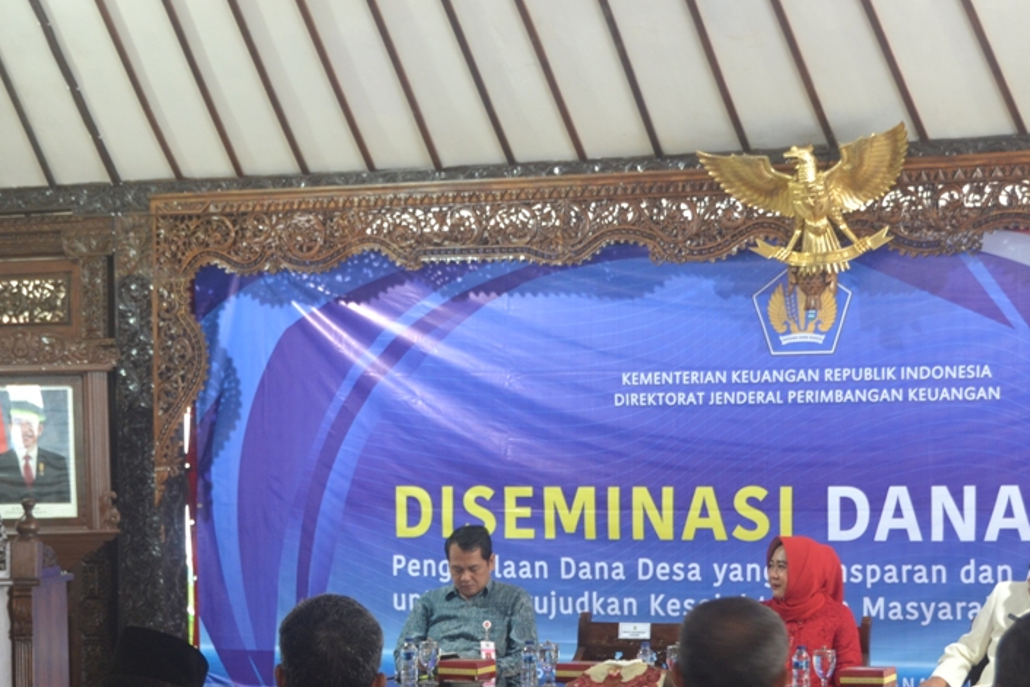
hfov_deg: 23.7
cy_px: 535
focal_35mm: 86
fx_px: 2455
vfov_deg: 15.8
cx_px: 460
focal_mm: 35
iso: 500
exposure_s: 1/15
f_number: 4.2
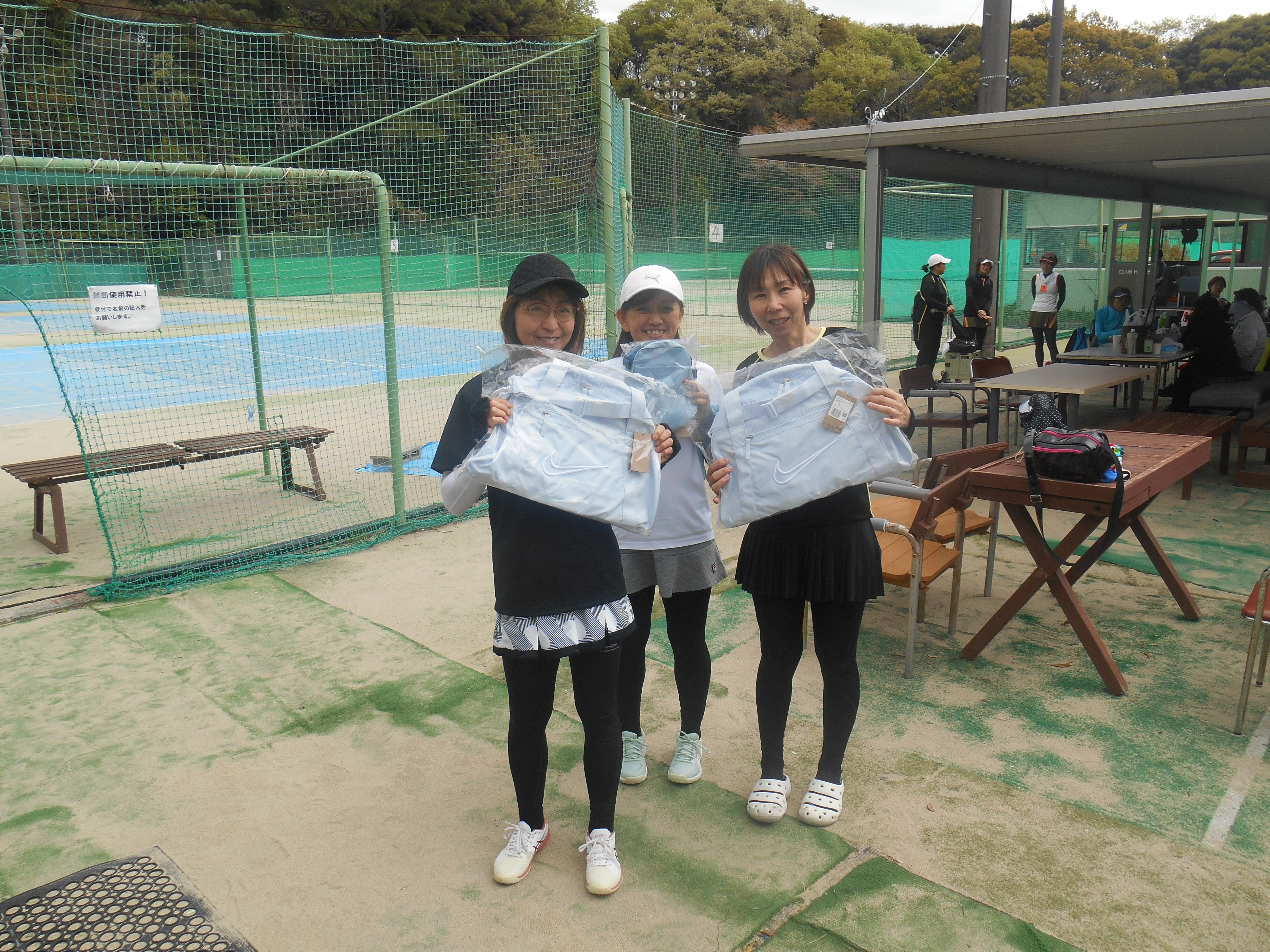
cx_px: 635
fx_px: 954
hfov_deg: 67.3
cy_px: 476
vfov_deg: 53.1
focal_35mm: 26
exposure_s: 1/125
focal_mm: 4.7
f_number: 3.4
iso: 80
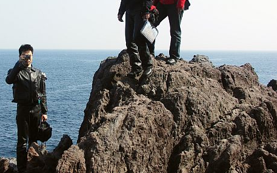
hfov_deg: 38.3
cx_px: 87
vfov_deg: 24.7
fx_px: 392
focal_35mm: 52
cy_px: 53
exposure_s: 1/200
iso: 50
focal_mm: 9
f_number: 5
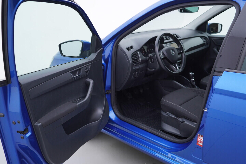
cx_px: 123
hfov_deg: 53.1
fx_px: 246
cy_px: 82
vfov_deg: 36.9
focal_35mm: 36
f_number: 3.2
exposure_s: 1/50
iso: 125
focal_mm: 24
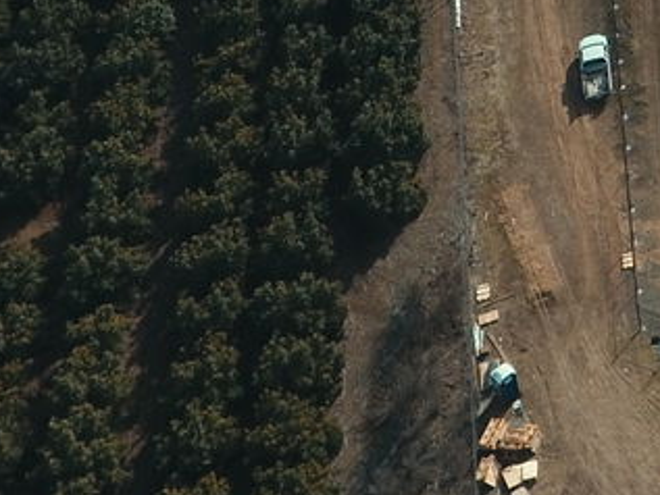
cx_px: 1199
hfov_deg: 16.3
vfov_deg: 13.0
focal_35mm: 101
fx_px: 1926
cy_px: -449
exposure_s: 1/919
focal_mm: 3.61
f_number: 2.8
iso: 100
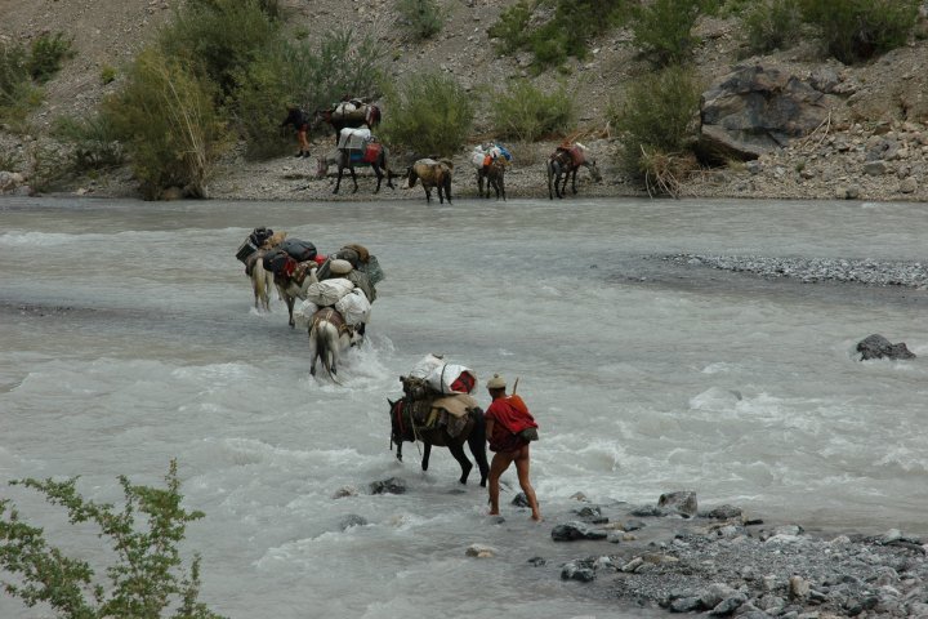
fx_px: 2706
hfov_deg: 19.5
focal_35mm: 105
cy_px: 310
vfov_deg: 13.0
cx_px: 464
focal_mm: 70
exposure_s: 1/250
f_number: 9
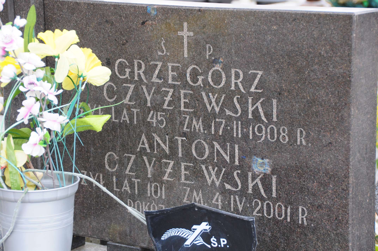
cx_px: 189
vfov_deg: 12.1
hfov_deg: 18.2
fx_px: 1180
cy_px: 126
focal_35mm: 112
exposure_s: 1/160
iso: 500
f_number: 7.1
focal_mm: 75
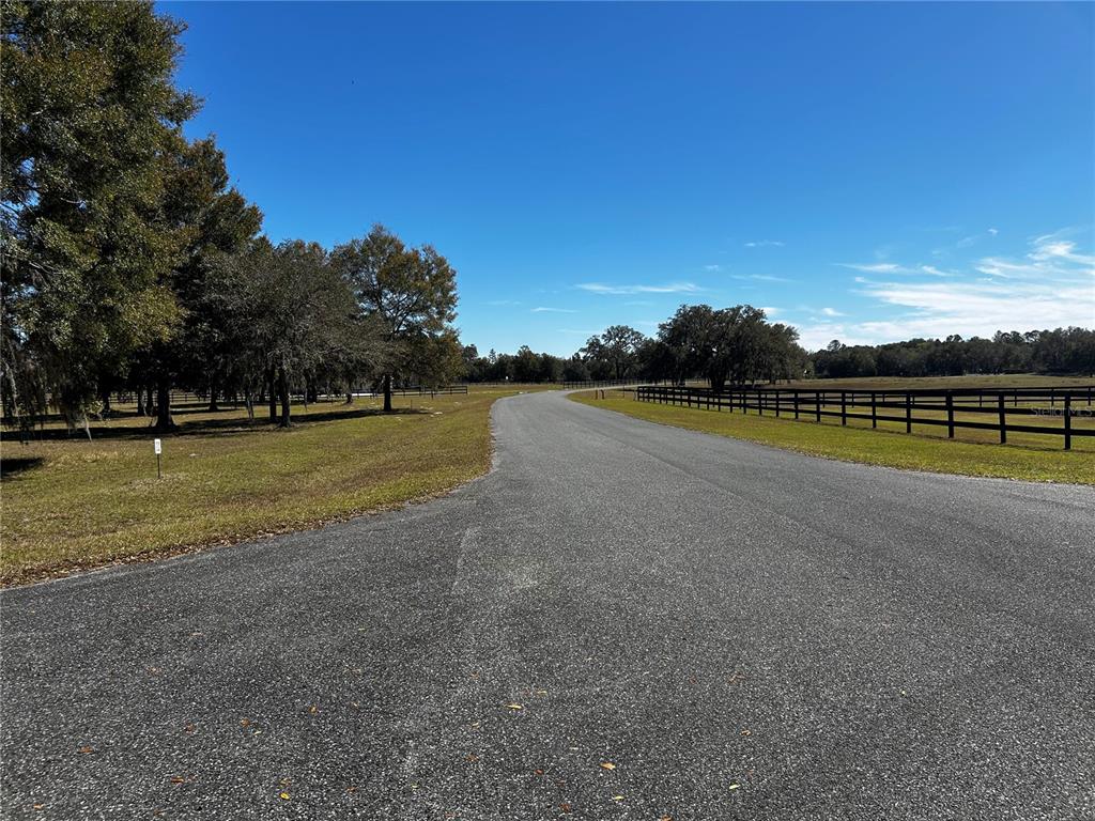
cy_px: 410
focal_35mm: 26
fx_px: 822
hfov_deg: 67.3
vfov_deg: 53.1
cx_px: 548
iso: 50
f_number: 1.5
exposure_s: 1/4630
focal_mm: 5.7
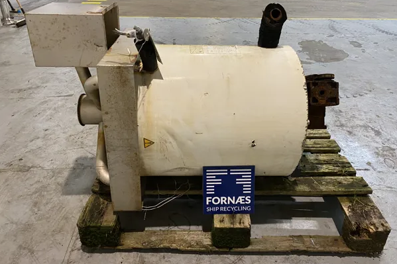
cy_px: 113
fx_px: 309
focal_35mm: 28
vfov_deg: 46.2
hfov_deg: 65.5
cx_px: 196
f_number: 1.8
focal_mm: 4.25
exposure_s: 1/50
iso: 320
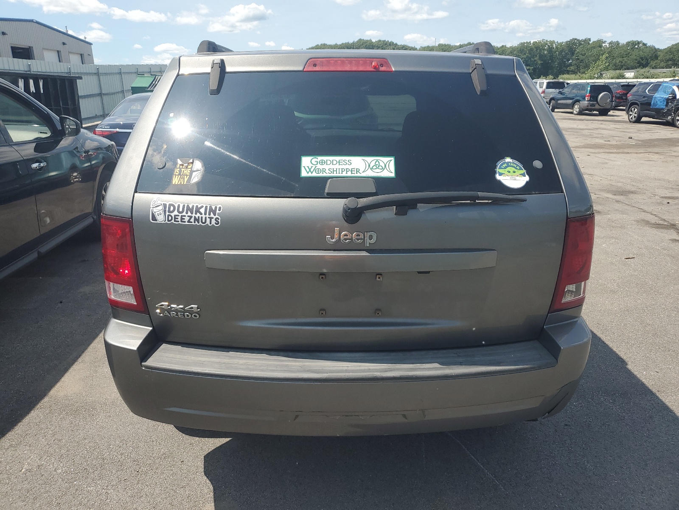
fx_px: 510
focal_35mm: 26
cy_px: 255
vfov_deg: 53.1
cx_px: 340
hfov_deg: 67.3
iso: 50
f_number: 1.5
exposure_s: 1/2000
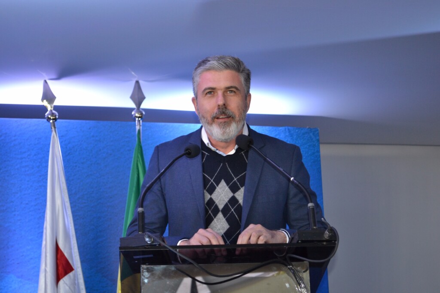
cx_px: 220
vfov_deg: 16.5
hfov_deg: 24.6
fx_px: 1008
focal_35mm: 82
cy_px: 146
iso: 720
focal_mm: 55
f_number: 5.6
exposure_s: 1/60
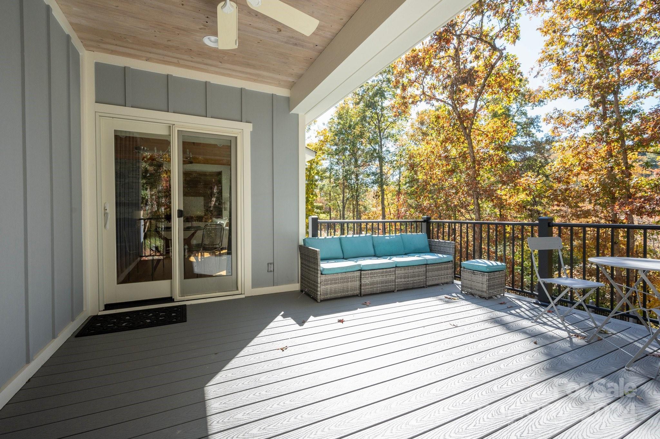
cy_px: 220
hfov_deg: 96.8
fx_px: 293
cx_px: 330
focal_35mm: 16
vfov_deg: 73.7
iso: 800
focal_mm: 16
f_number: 8
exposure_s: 1/400
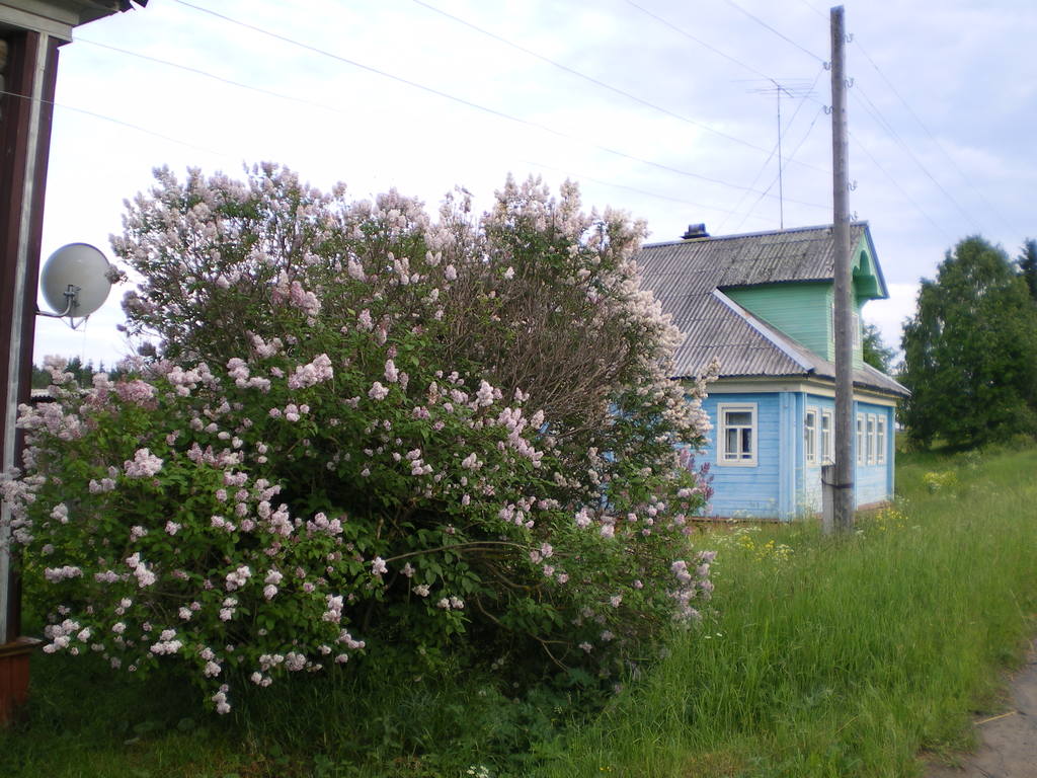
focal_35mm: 38
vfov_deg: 37.7
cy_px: 389
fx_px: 1138
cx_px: 518
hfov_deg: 49.0
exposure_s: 1/80
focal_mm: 6.3
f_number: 3.1
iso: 64
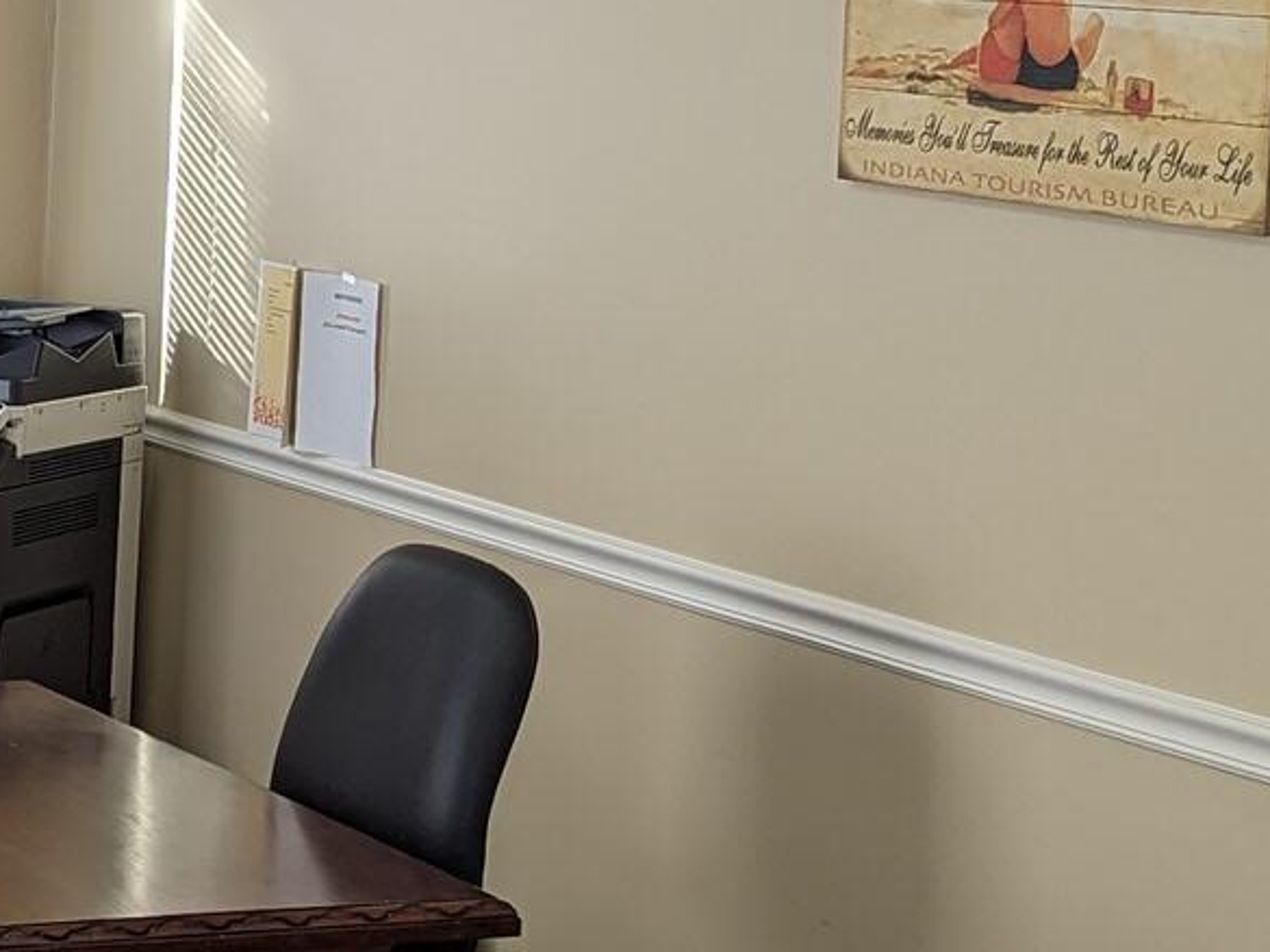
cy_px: 67
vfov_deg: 13.9
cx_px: 217
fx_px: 3853
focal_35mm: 105
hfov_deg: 18.5
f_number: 1.85
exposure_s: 1/458
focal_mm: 6.81
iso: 42
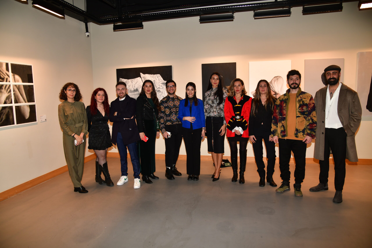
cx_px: 186
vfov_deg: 53.1
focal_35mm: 24
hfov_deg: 73.7
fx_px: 248
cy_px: 124
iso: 320
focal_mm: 24
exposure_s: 1/60
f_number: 5.6
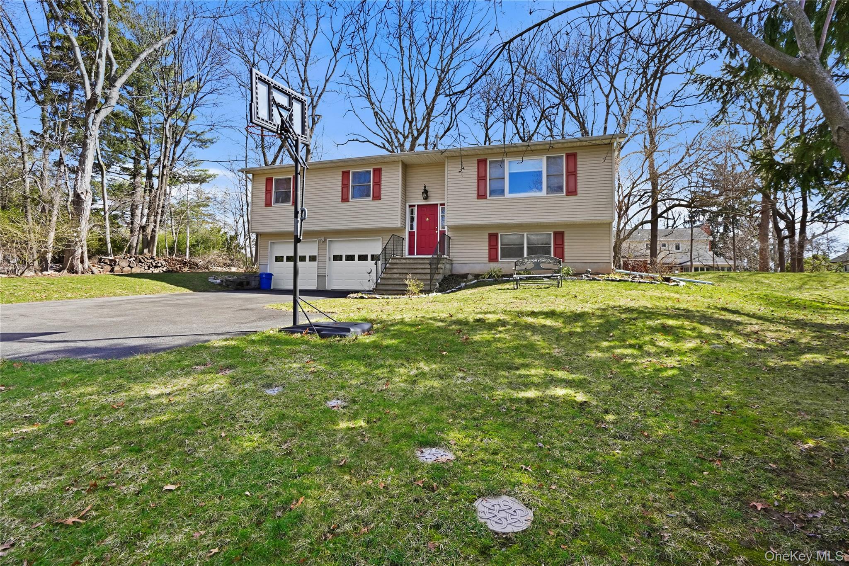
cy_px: 283
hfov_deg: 96.7
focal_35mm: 16
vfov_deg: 73.7
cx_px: 424
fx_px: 377
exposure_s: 1/160
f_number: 9
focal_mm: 16
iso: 400
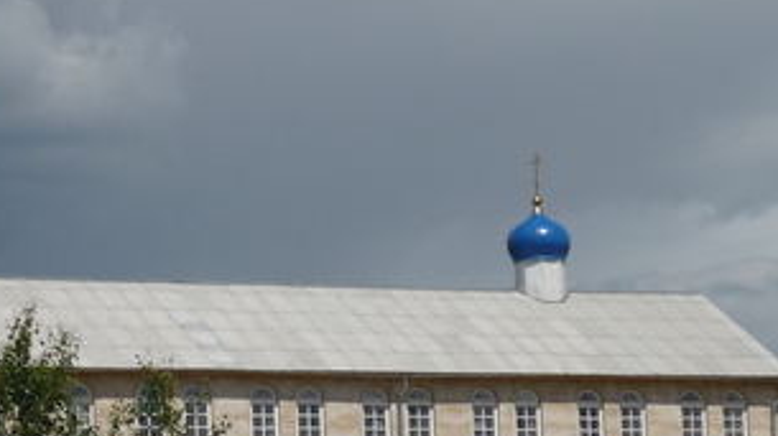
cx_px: 293
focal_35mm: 182
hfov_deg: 11.8
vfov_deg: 6.6
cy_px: 395
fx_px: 3752
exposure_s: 1/250
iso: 100
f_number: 11
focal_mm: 11.7
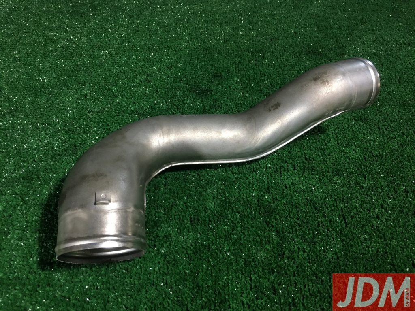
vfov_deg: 48.2
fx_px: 348
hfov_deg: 61.7
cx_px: 208
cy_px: 156
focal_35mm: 29
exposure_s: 1/30
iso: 125
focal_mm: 4.15
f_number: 2.2
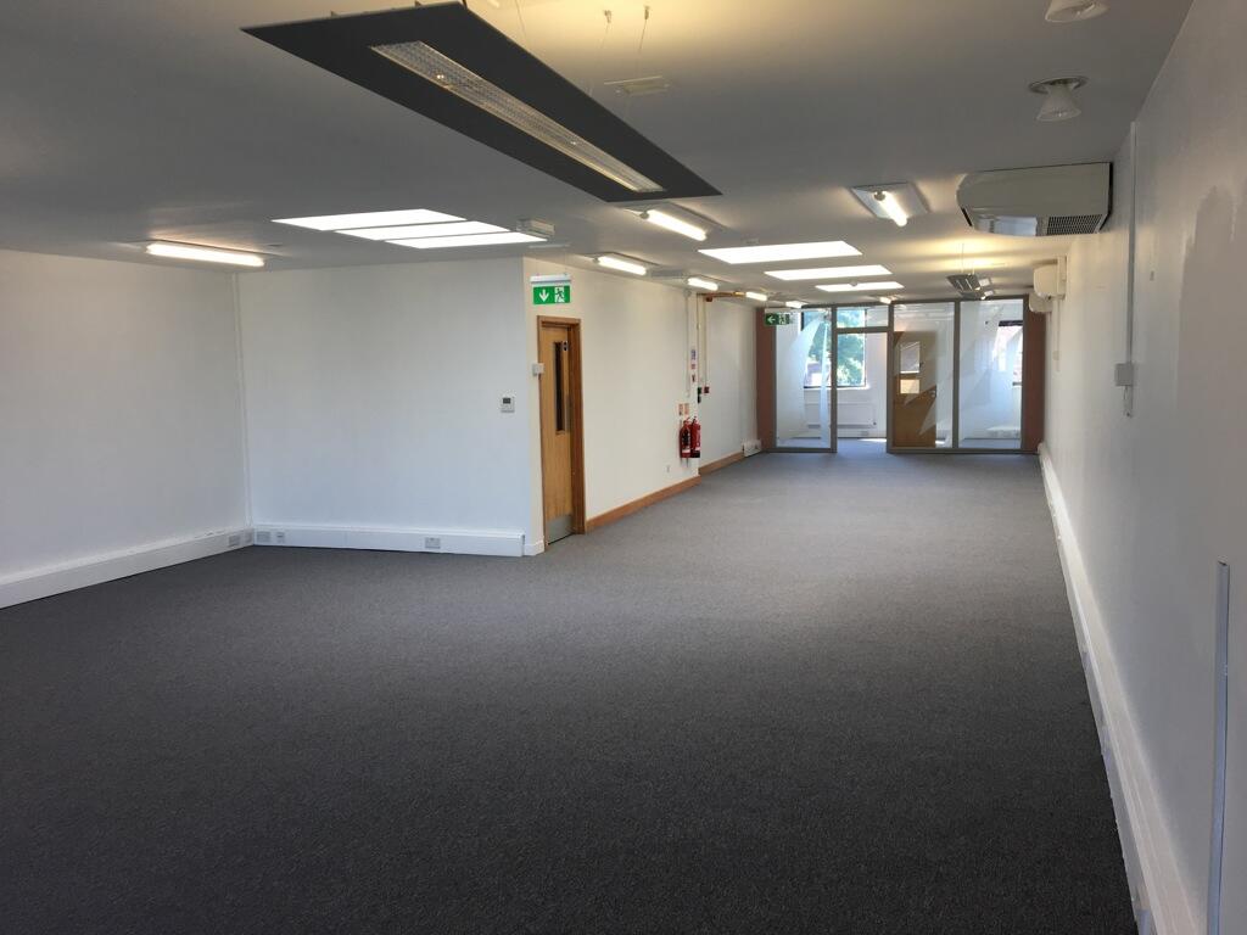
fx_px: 1045
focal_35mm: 29
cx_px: 624
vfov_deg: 48.2
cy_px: 468
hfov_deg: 61.7
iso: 40
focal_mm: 4.15
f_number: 2.2
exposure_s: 1/100
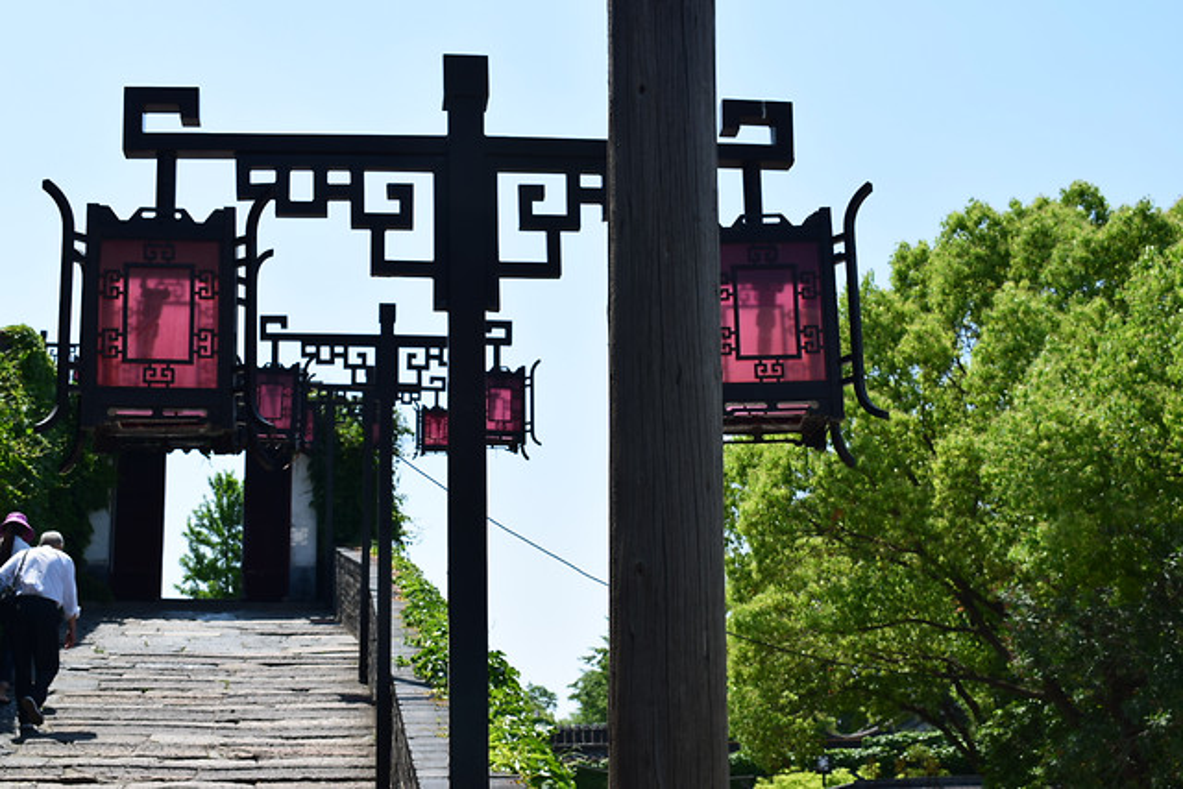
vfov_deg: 25.8
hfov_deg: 37.8
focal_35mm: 52
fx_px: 1725
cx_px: 592
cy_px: 394
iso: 250
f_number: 11
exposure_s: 1/400
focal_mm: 35
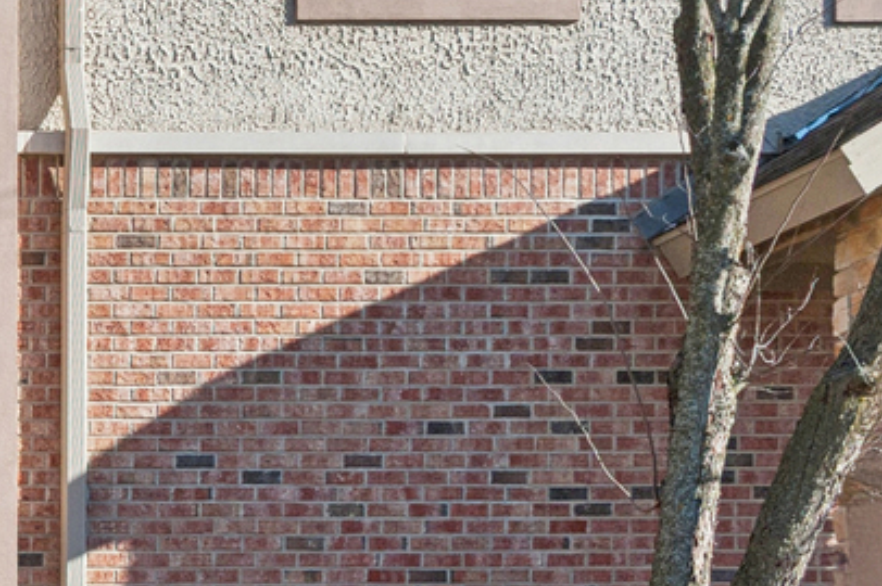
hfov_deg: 15.1
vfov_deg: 11.7
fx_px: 2840
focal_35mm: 116
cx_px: -742
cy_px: 43
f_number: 8
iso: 400
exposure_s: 1/1000
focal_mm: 29
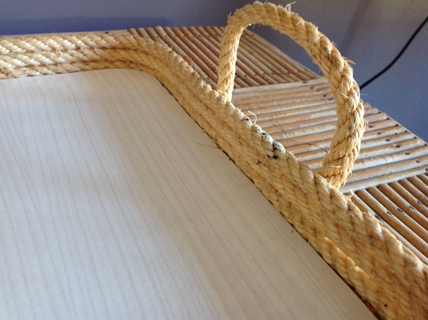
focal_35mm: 35
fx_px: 432
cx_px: 214
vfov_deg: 40.6
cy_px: 160
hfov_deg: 52.7
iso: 125
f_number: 2.4
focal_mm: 4.28
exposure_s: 1/15
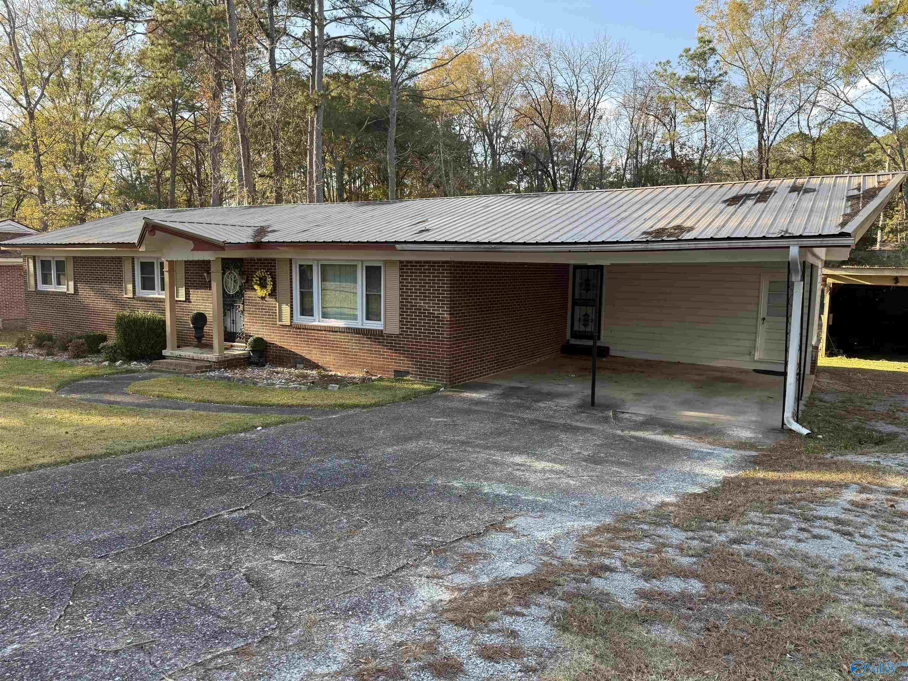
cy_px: 340
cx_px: 454
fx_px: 630
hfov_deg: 71.6
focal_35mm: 24
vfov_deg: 56.8
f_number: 1.78
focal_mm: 6.76
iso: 100
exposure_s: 1/689
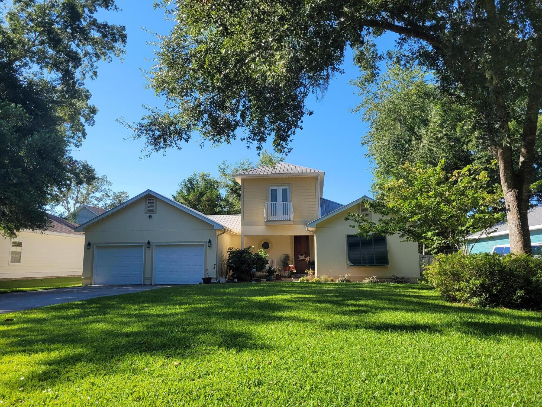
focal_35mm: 26
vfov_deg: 53.1
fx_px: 407
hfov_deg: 67.3
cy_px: 204
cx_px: 271
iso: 40
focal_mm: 5.4
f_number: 1.8
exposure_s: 1/1265
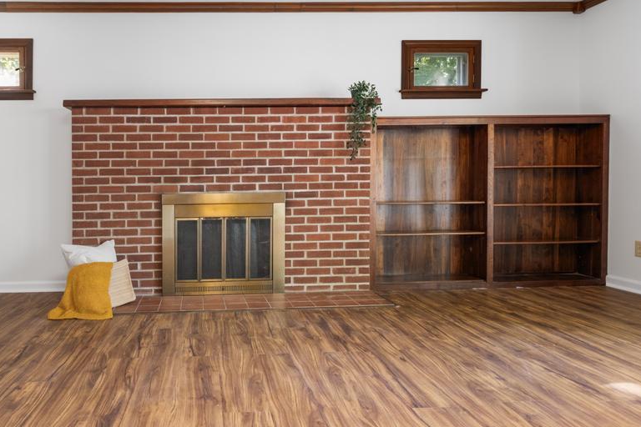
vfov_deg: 53.1
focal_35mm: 24
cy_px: 205
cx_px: 225
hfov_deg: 72.0
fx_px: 427
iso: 320
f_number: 8
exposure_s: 1/10
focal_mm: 12
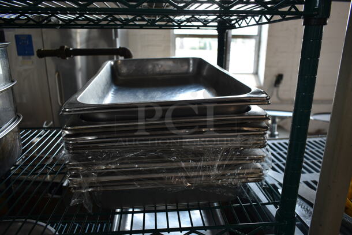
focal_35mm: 27
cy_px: 118
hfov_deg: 67.3
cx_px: 176
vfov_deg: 48.0
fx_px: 264
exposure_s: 1/40
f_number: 3.5
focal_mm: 18
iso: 100
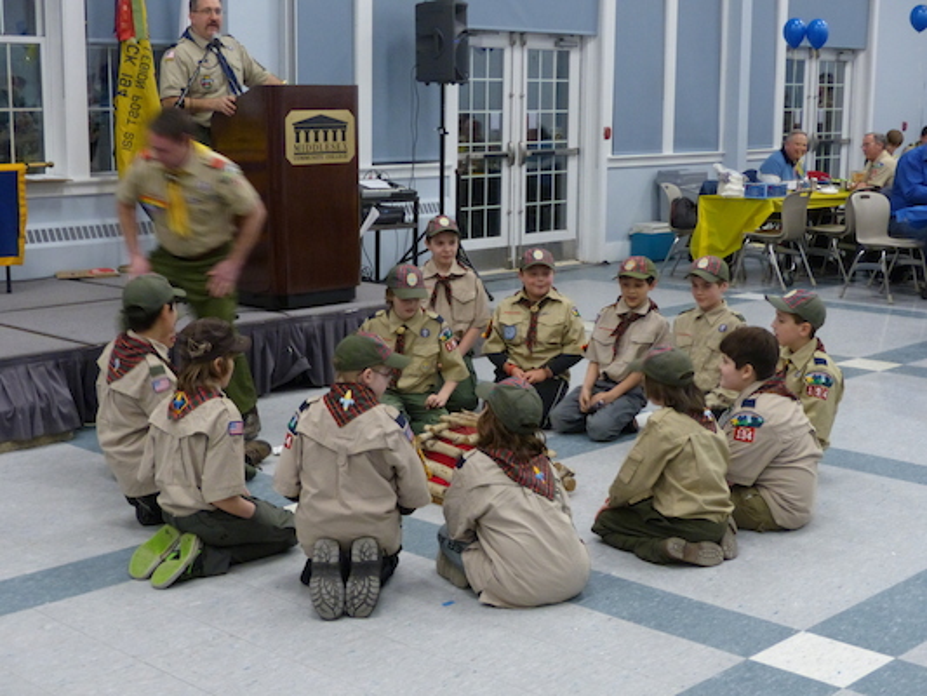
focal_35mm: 54
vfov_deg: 27.0
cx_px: 464
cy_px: 348
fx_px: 1446
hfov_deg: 35.5
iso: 400
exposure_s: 1/15
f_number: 2.8
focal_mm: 9.8
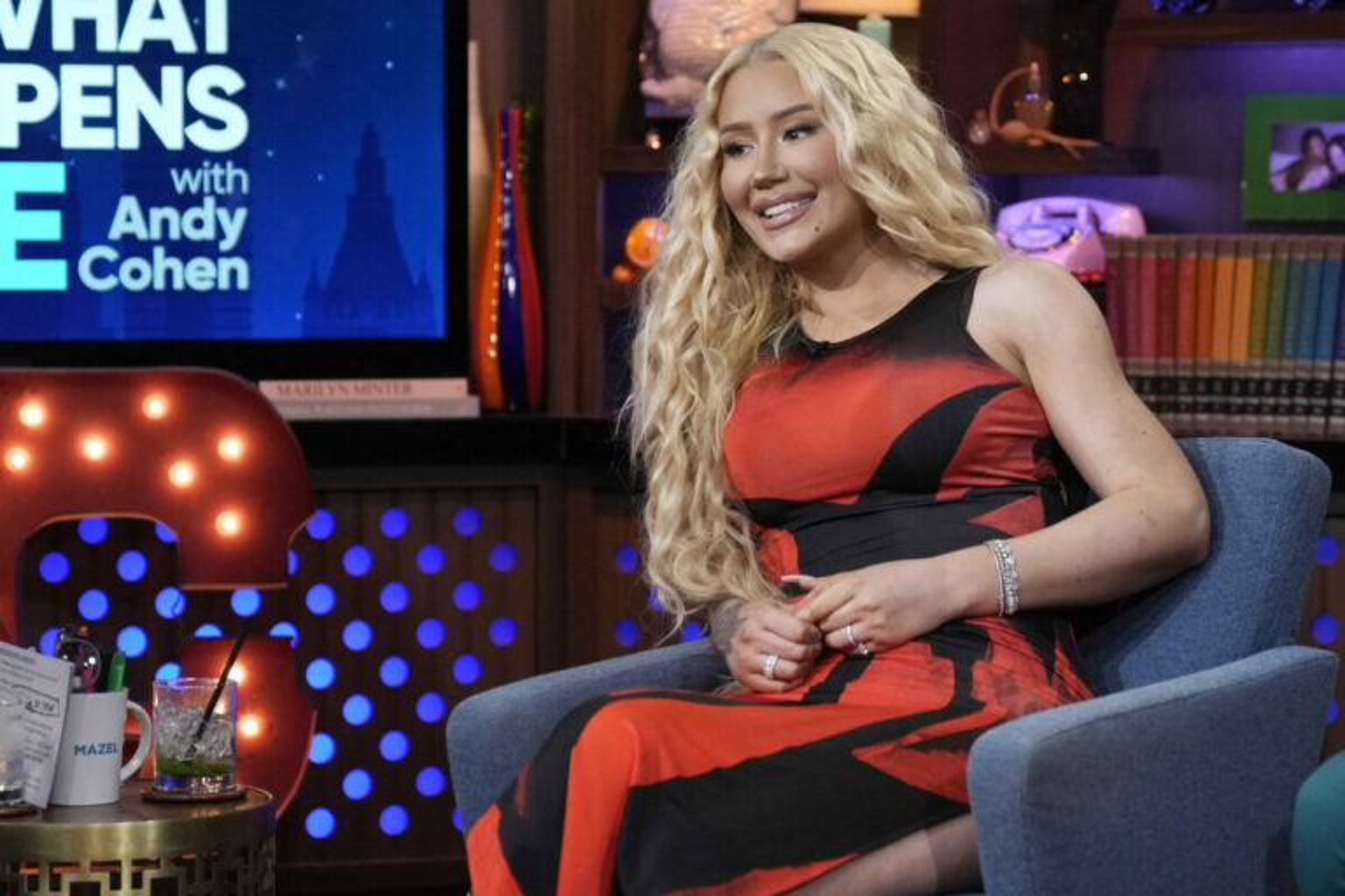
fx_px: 3923
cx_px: 672
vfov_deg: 13.0
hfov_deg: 19.5
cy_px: 448
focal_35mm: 105
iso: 3200
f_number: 2.8
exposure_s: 1/160
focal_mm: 70
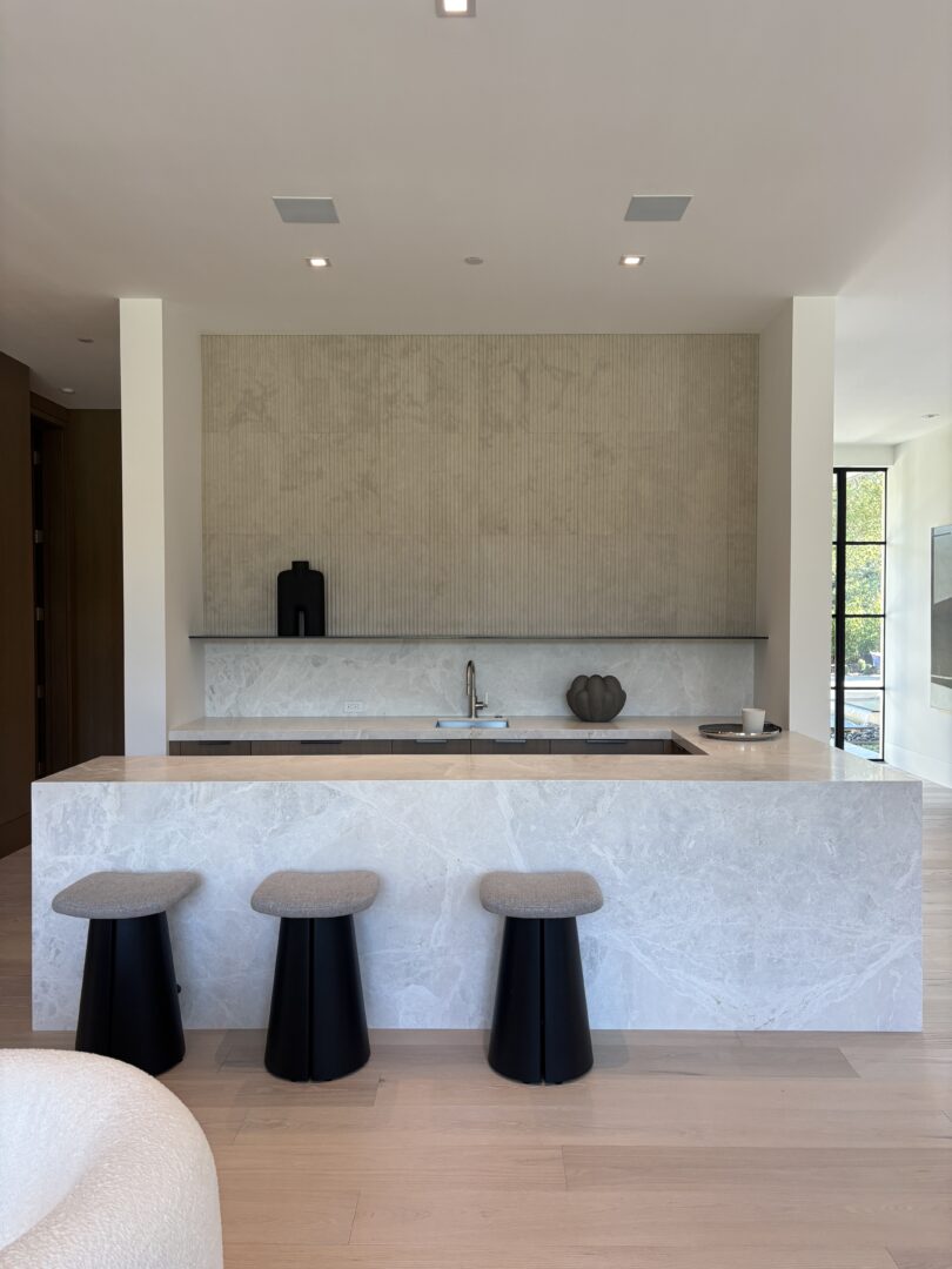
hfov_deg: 53.1
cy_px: 634
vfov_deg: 67.3
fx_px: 953
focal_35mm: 26
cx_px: 476
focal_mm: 5.96
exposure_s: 1/120
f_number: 1.6
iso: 100
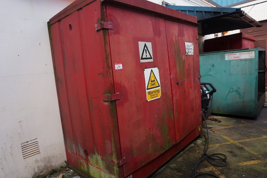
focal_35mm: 24
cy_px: 89
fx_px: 178
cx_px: 134
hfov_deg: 73.7
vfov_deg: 53.1
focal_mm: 16
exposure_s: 1/80
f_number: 6.3
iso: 100
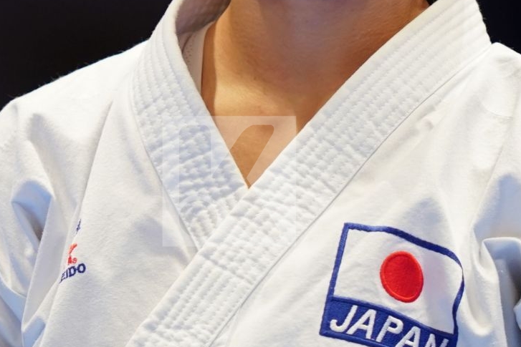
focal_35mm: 1485
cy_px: -73
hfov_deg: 1.4
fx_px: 21494
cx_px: 229
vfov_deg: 0.9
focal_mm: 400
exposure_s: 1/250
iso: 640
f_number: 2.8
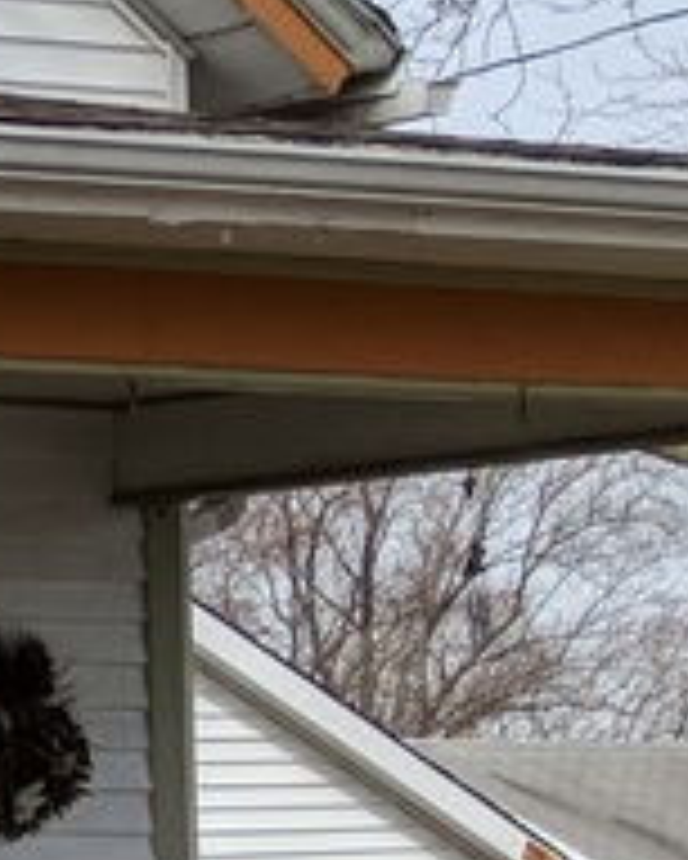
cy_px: 982
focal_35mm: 199
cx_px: -1650
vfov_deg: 9.6
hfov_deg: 6.7
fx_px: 5061
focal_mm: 4.44
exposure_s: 1/2342
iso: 51
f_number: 1.8
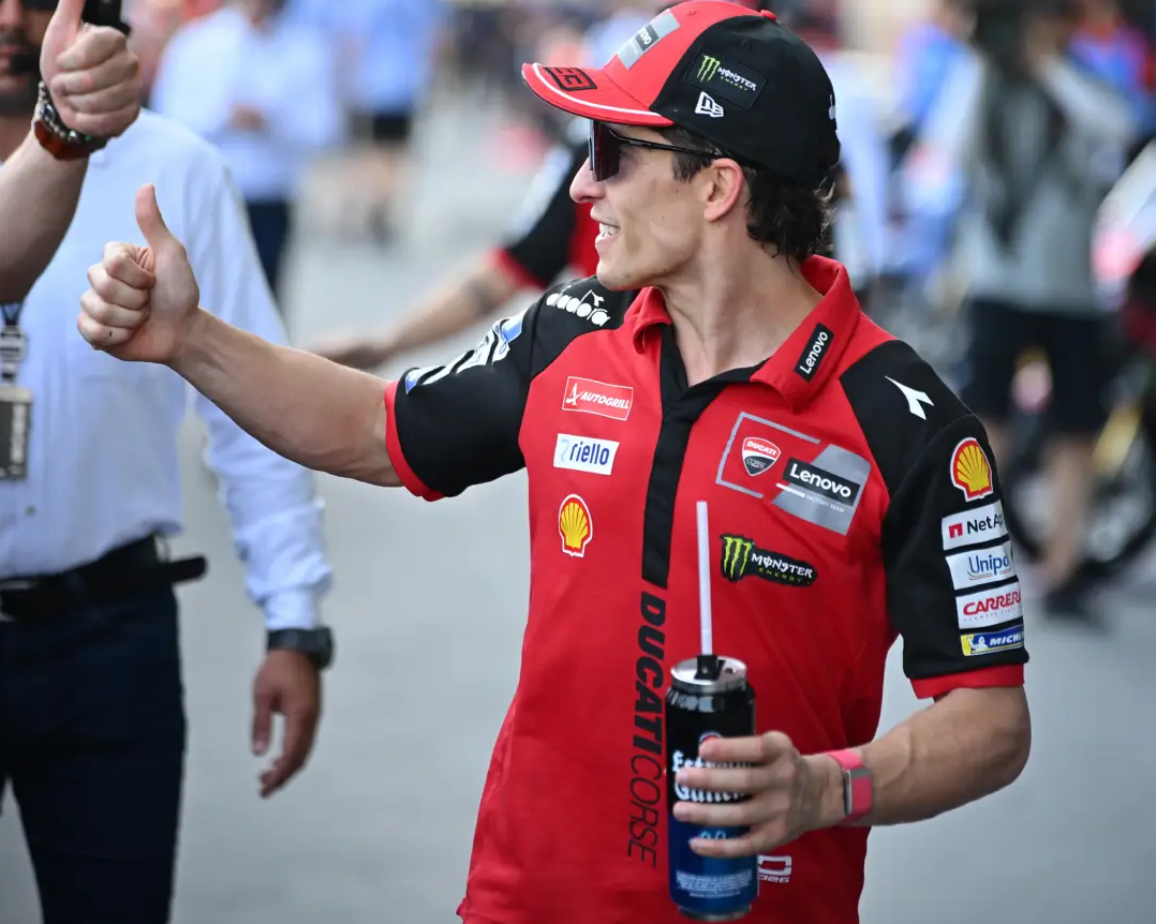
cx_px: 575
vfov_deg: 7.0
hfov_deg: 8.7
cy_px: 390
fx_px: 7594
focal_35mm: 222
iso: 900
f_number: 2.8
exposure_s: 1/1000
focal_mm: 150
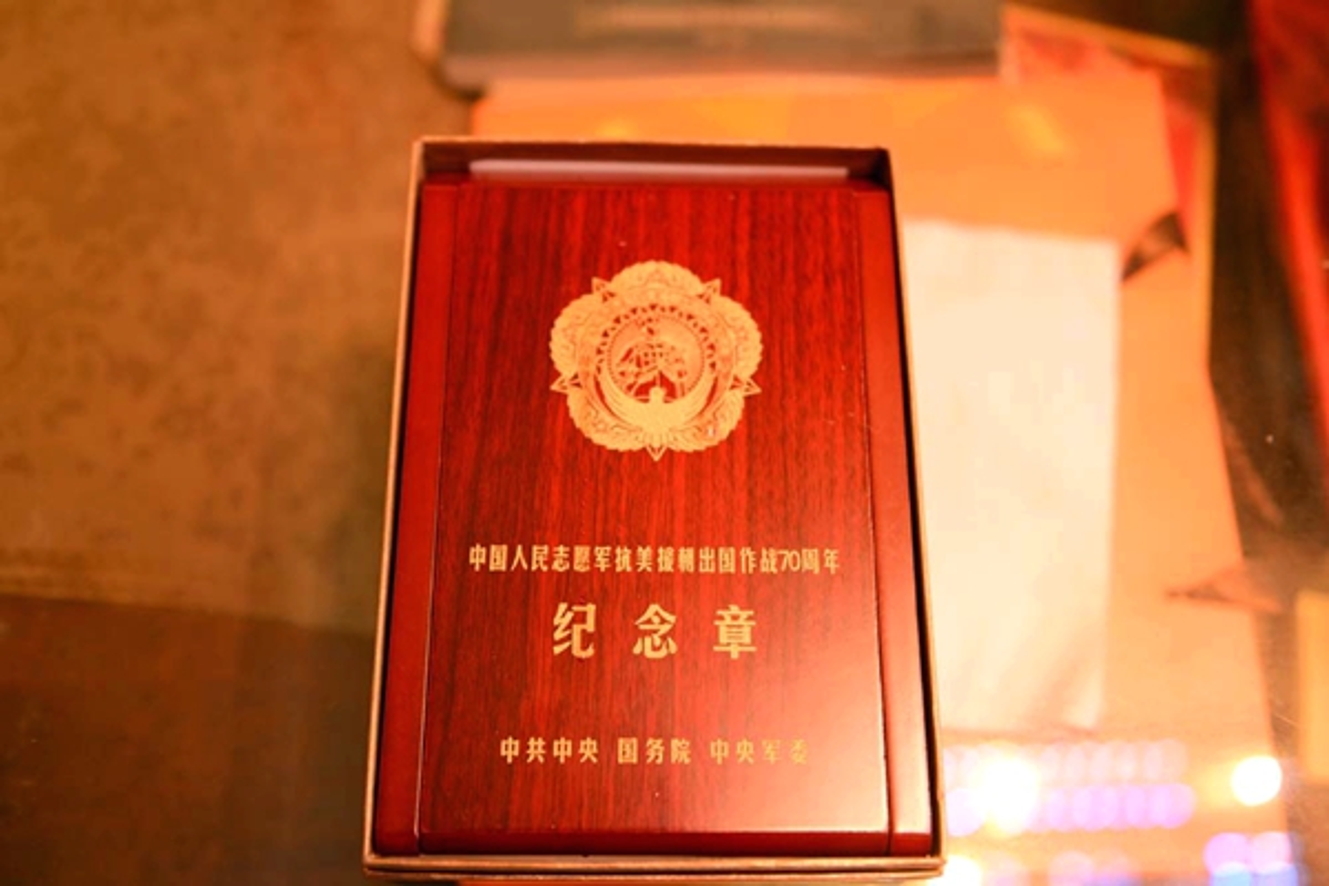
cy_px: 443
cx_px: 664
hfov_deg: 50.7
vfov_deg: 35.1
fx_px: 1403
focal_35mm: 38
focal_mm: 38
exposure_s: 1/20
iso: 1000
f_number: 2.8
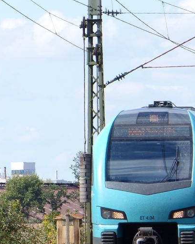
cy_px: 176
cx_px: 210
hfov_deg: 3.0
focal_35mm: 512
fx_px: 3698
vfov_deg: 3.8
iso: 100
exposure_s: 1/640
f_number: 4
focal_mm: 39.8
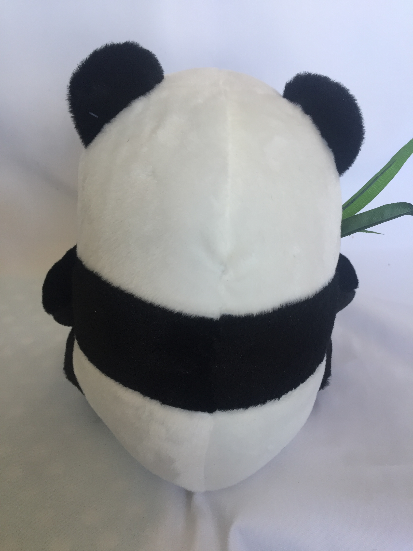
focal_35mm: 29
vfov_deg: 61.7
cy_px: 276
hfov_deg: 48.2
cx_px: 206
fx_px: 461
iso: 32
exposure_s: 1/33
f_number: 2.2
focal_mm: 4.15
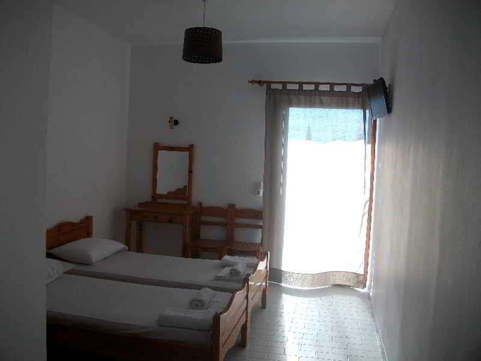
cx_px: 240
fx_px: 445
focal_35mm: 32
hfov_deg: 56.8
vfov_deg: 44.2
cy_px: 180
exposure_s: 1/153
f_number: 2.9
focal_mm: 5.7
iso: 80
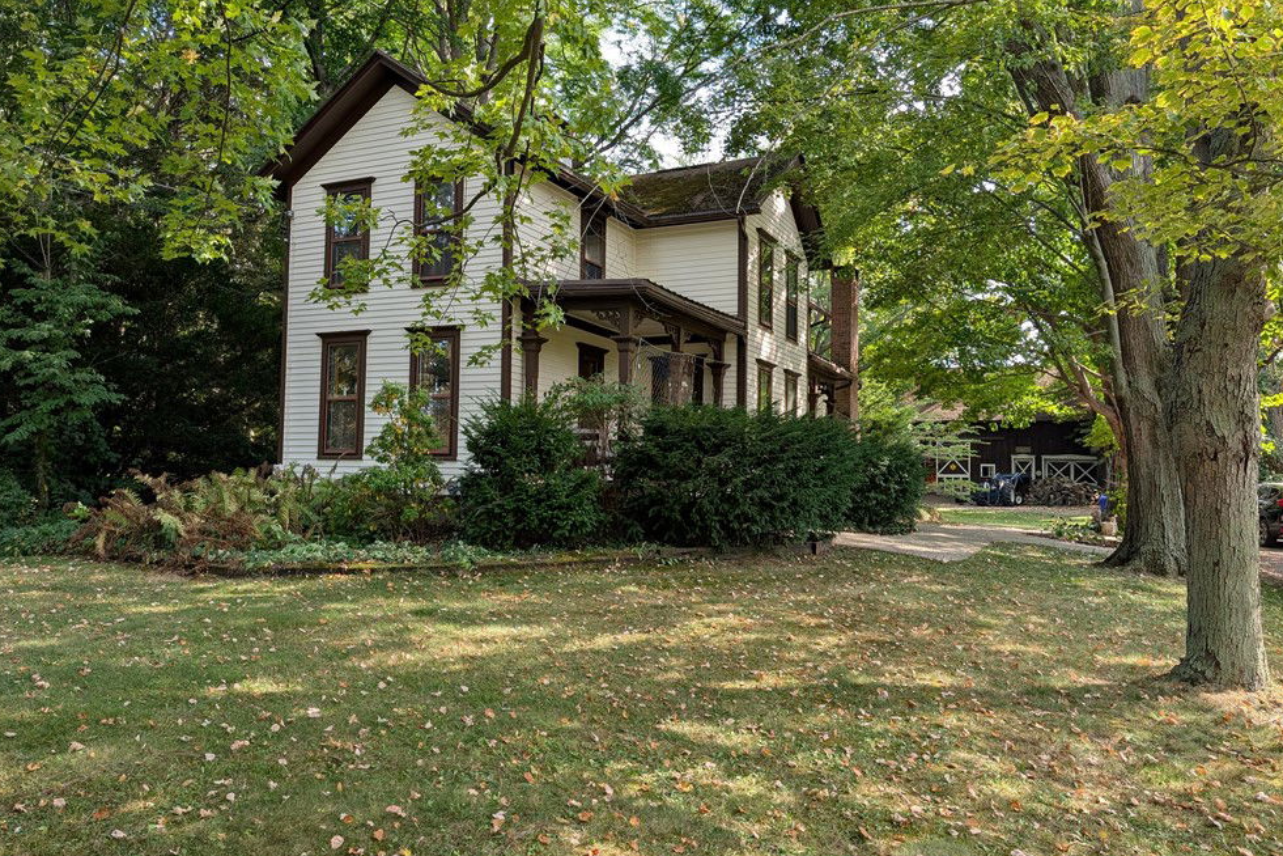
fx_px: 927
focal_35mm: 26
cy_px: 415
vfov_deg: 49.5
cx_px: 626
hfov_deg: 69.4
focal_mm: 6.9
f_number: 1.68
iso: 30
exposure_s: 1/143
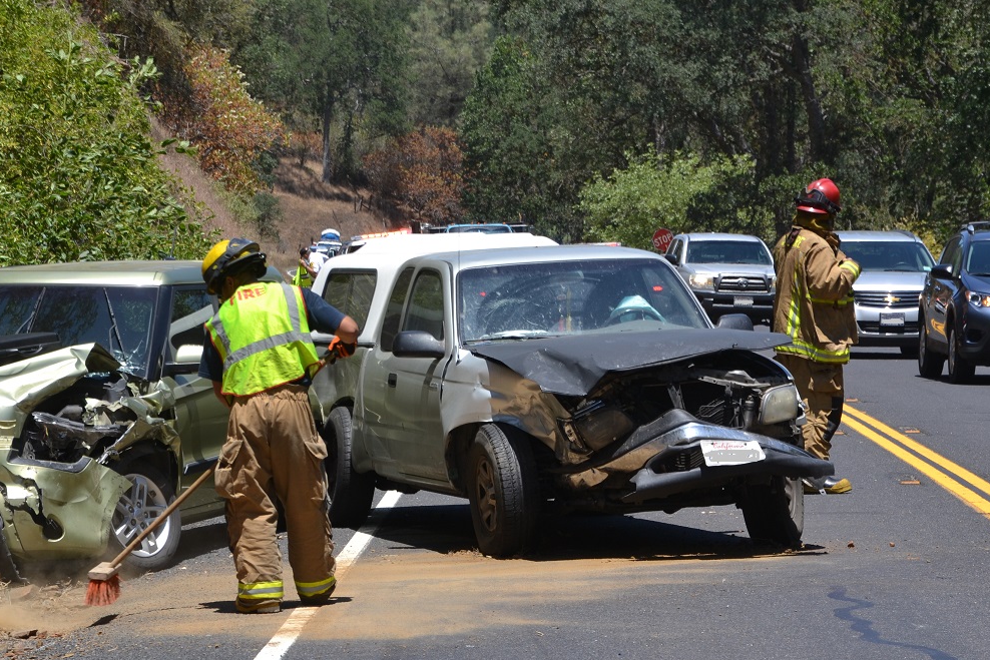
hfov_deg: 14.0
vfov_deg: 9.3
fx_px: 4043
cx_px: 458
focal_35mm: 147
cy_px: 358
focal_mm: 70
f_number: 8
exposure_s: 1/250
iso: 100
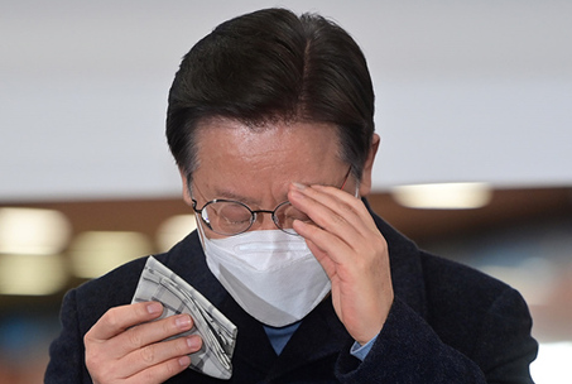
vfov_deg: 4.9
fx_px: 4489
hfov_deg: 7.3
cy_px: 268
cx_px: 191
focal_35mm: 282
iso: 800
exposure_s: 1/250
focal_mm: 200
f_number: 2.8
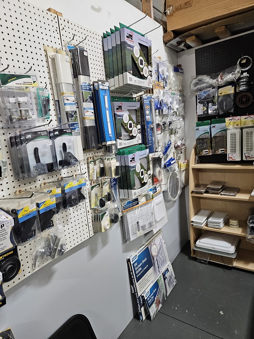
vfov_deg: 73.9
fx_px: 225
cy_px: 170
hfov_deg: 58.9
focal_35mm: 23
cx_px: 127
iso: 400
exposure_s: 1/120
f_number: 1.8
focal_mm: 5.4
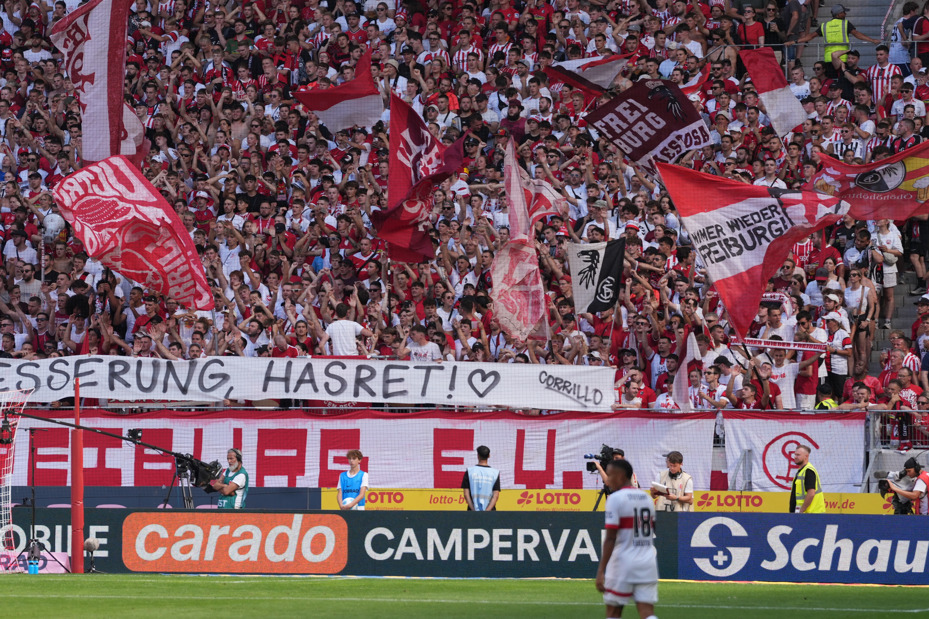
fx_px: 8618
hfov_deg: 6.2
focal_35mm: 334
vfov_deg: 4.1
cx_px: 171
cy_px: 321
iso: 320
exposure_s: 1/1250
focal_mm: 200
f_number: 2.8
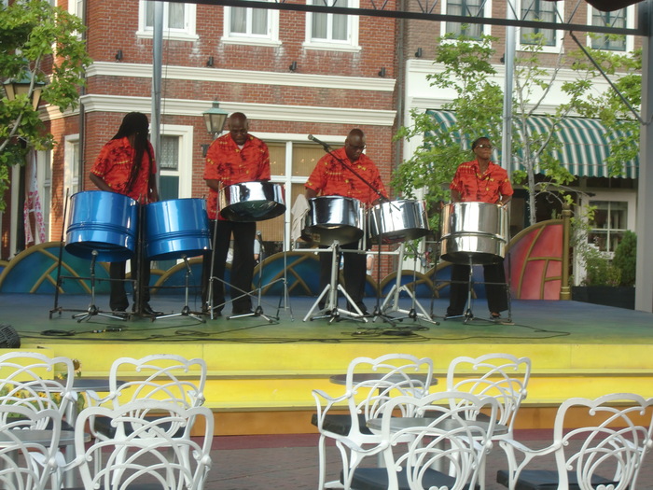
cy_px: 245
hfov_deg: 21.1
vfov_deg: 15.9
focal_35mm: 93
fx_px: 1754
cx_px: 326
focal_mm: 16.5
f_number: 5.2
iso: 64
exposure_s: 1/100
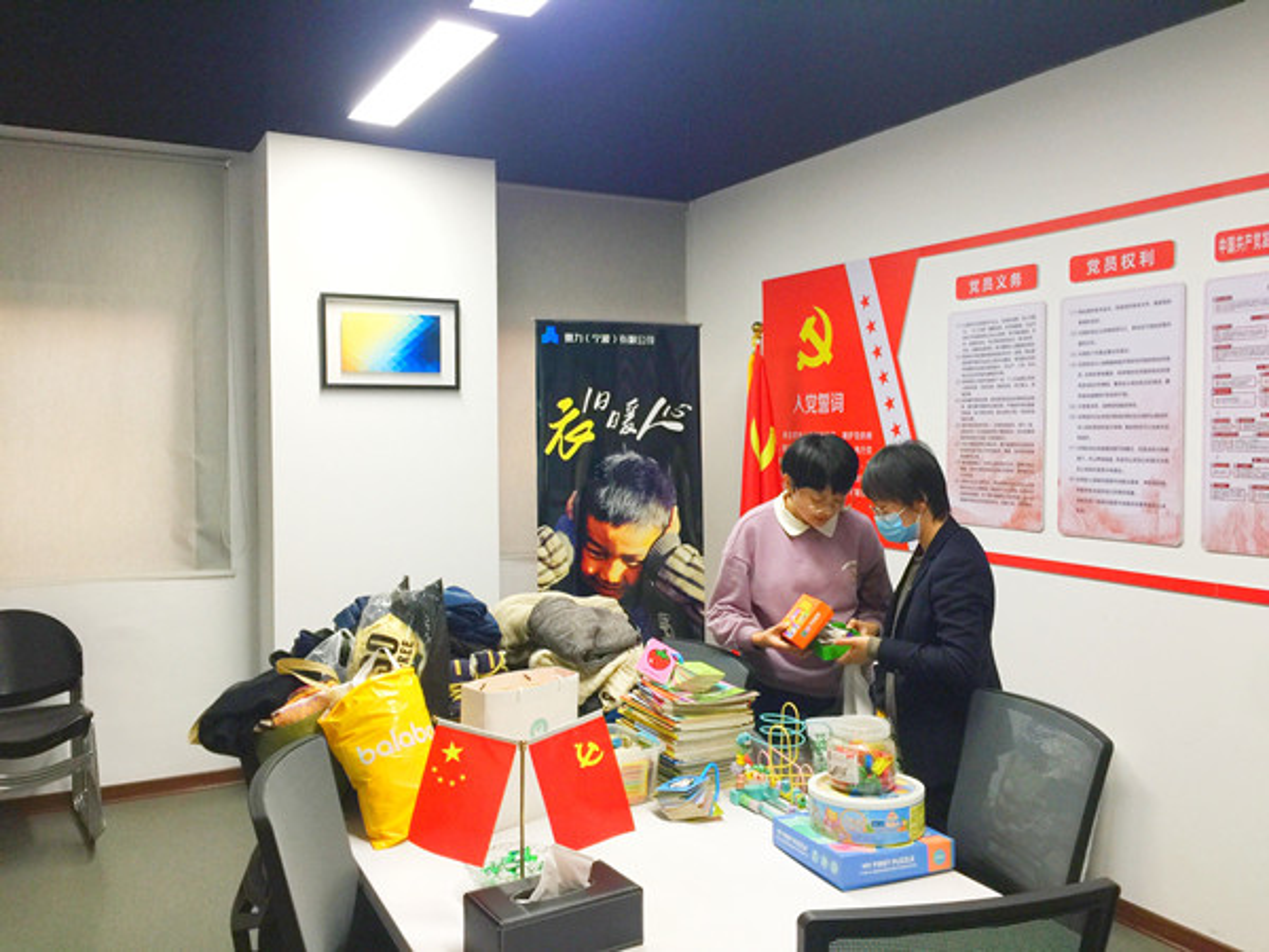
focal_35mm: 29
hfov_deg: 61.7
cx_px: 634
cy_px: 476
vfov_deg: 48.2
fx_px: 1063
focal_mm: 4.15
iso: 50
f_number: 2.2
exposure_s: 1/17
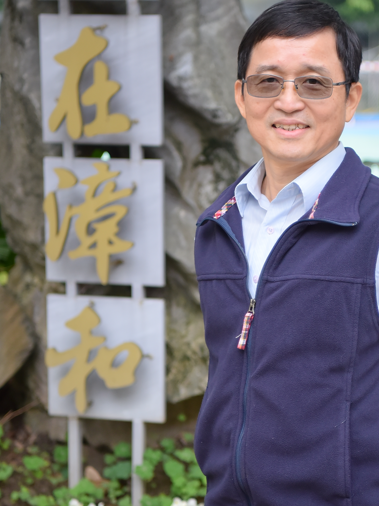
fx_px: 1679
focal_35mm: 115
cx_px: 281
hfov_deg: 12.8
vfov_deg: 17.1
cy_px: 312
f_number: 2.8
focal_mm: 58
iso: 800
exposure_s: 1/800
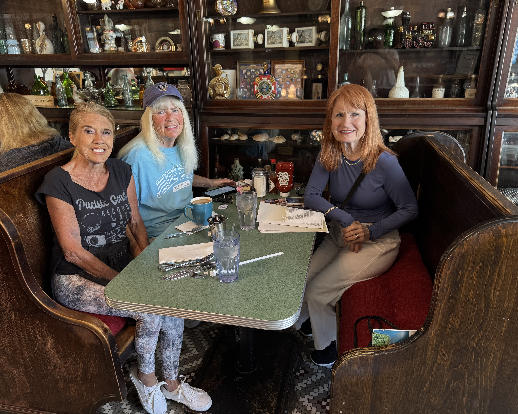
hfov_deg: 68.1
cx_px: 263
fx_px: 383
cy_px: 207
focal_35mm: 25
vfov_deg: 56.8
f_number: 1.78
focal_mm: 6.76
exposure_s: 1/60
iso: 200
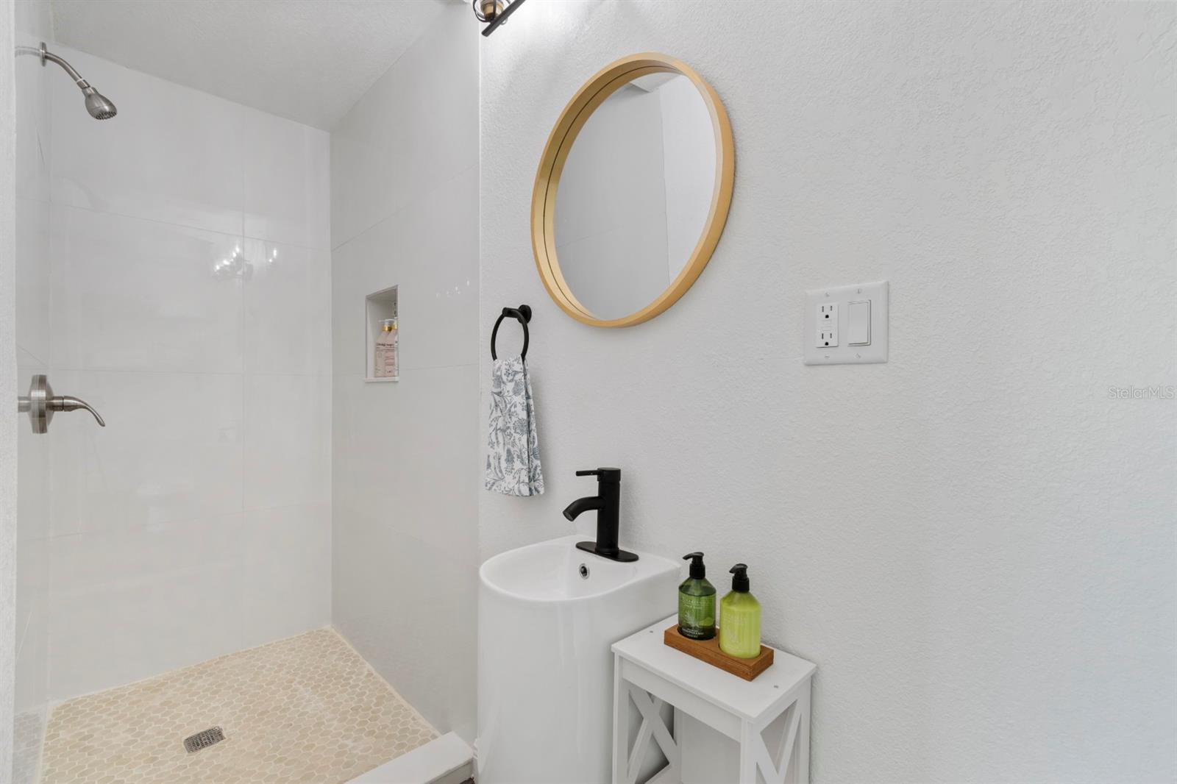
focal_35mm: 15
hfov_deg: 100.4
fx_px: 490
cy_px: 392
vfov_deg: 77.3
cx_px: 588
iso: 100
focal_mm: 10
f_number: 8
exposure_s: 1/1.67
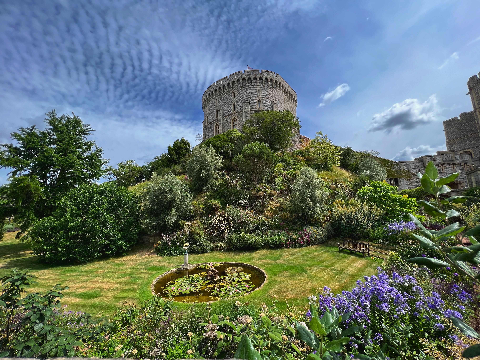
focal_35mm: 13
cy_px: 180
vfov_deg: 89.9
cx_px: 240
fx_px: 180
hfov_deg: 106.2
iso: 32
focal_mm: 1.57
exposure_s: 1/763
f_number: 1.8
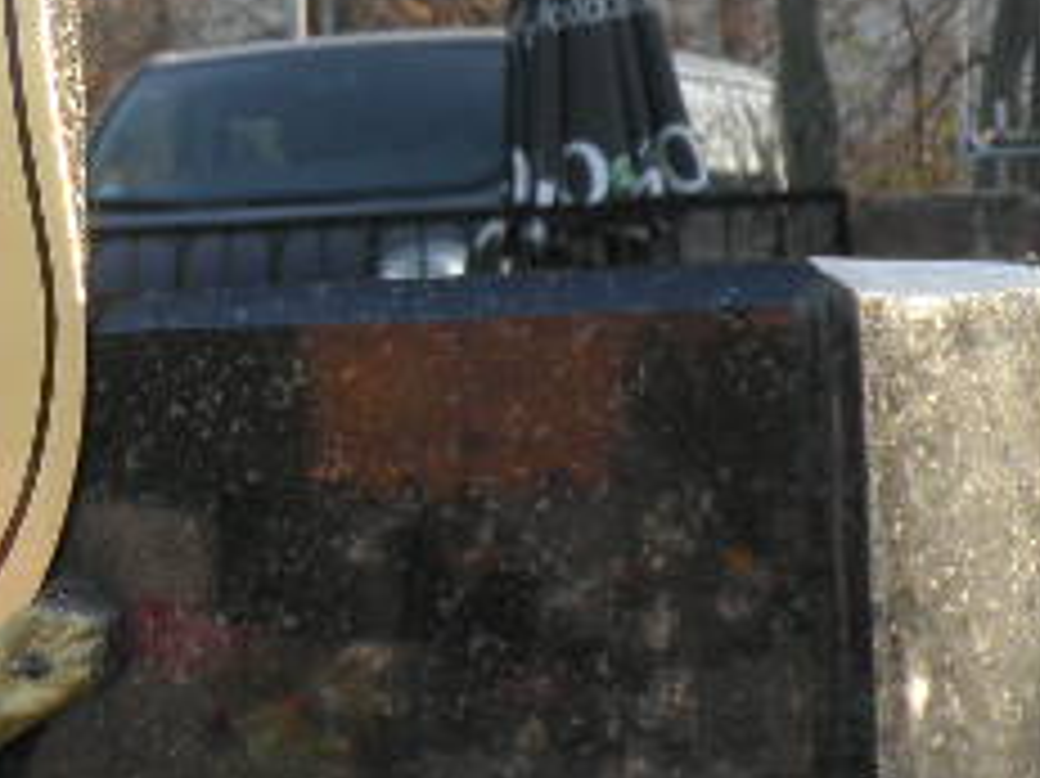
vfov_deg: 10.1
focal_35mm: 147
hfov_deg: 13.1
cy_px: 144
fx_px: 4414
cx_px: -149
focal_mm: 9.6
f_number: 4.8
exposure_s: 1/80
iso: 64
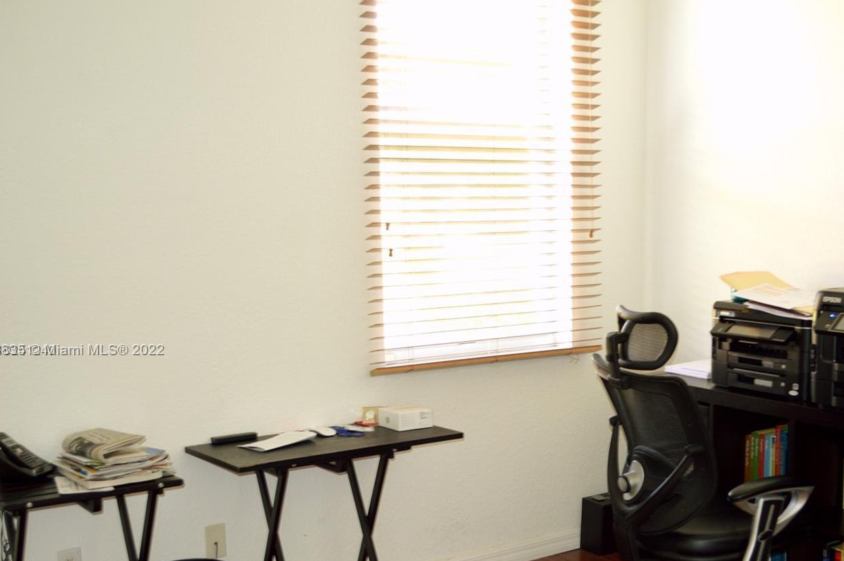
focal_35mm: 46
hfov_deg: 42.7
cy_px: 351
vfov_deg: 29.1
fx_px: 1077
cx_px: 487
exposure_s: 1/25
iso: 400
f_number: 4
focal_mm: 24
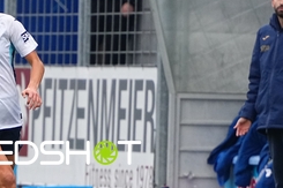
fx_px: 9819
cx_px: 28
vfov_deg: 1.1
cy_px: 153
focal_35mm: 1250
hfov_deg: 1.7
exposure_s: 1/1600
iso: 2000
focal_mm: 340
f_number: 5.6
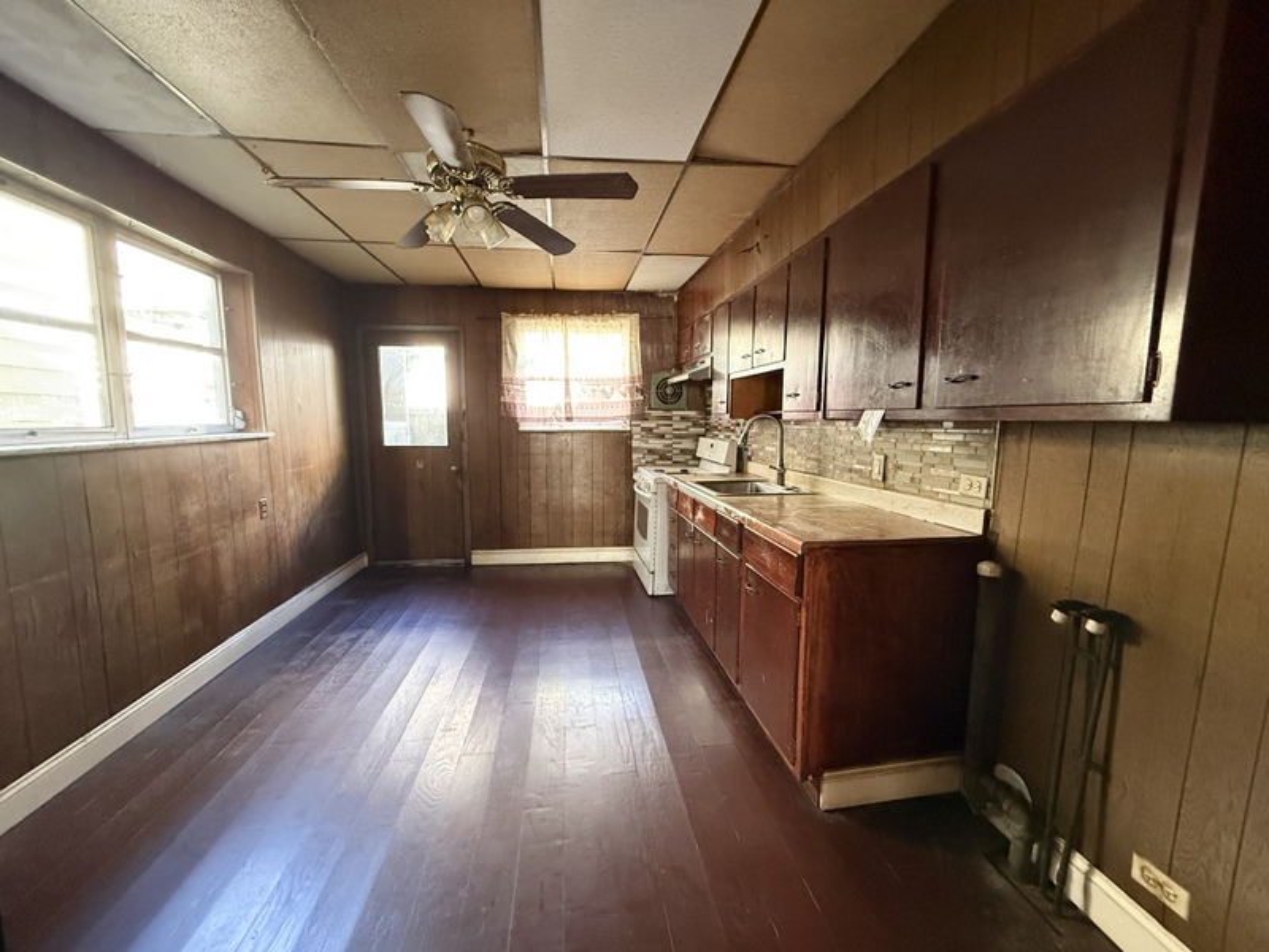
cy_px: 476
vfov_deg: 85.7
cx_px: 634
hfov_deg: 102.1
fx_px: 513
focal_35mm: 14
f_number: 2.2
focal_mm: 2.22
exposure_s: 1/60
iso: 640
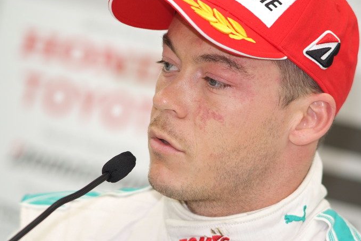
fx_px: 2888
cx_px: 183
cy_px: 122
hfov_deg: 7.2
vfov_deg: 4.8
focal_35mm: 288
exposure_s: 1/125
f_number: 2.8
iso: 400
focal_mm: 180
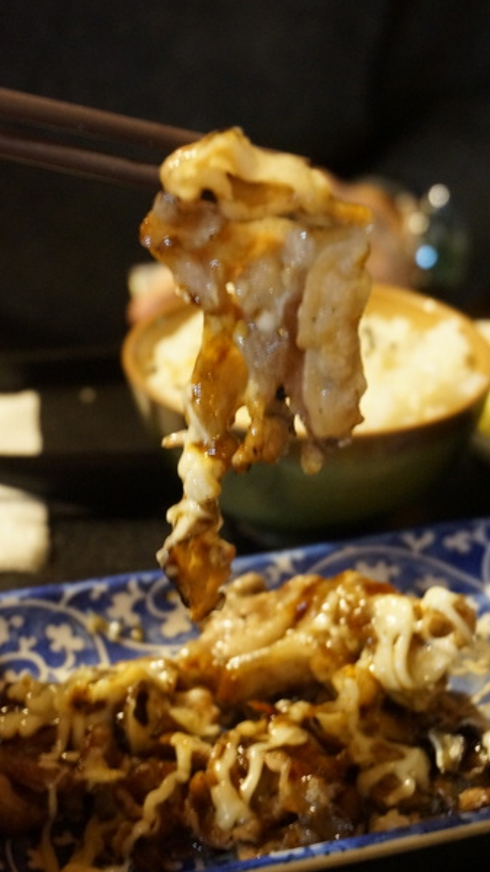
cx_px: 292
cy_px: 445
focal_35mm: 67
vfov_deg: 31.4
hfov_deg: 18.0
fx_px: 1549
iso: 3200
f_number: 5.6
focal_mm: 40
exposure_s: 1/10
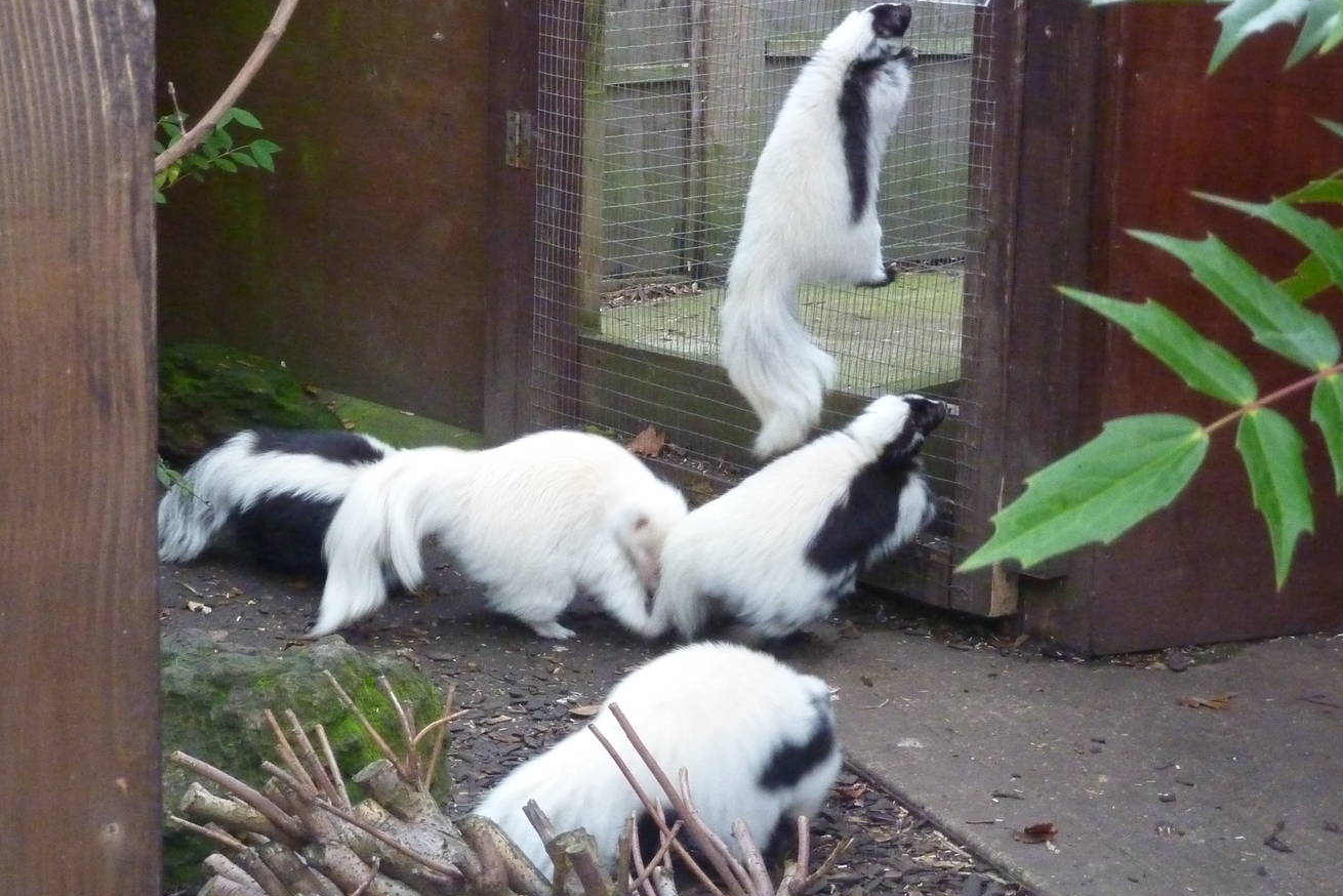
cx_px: 591
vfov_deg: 17.1
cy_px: 365
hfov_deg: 25.3
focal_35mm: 80
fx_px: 2985
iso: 800
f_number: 4
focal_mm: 10.3
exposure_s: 1/40
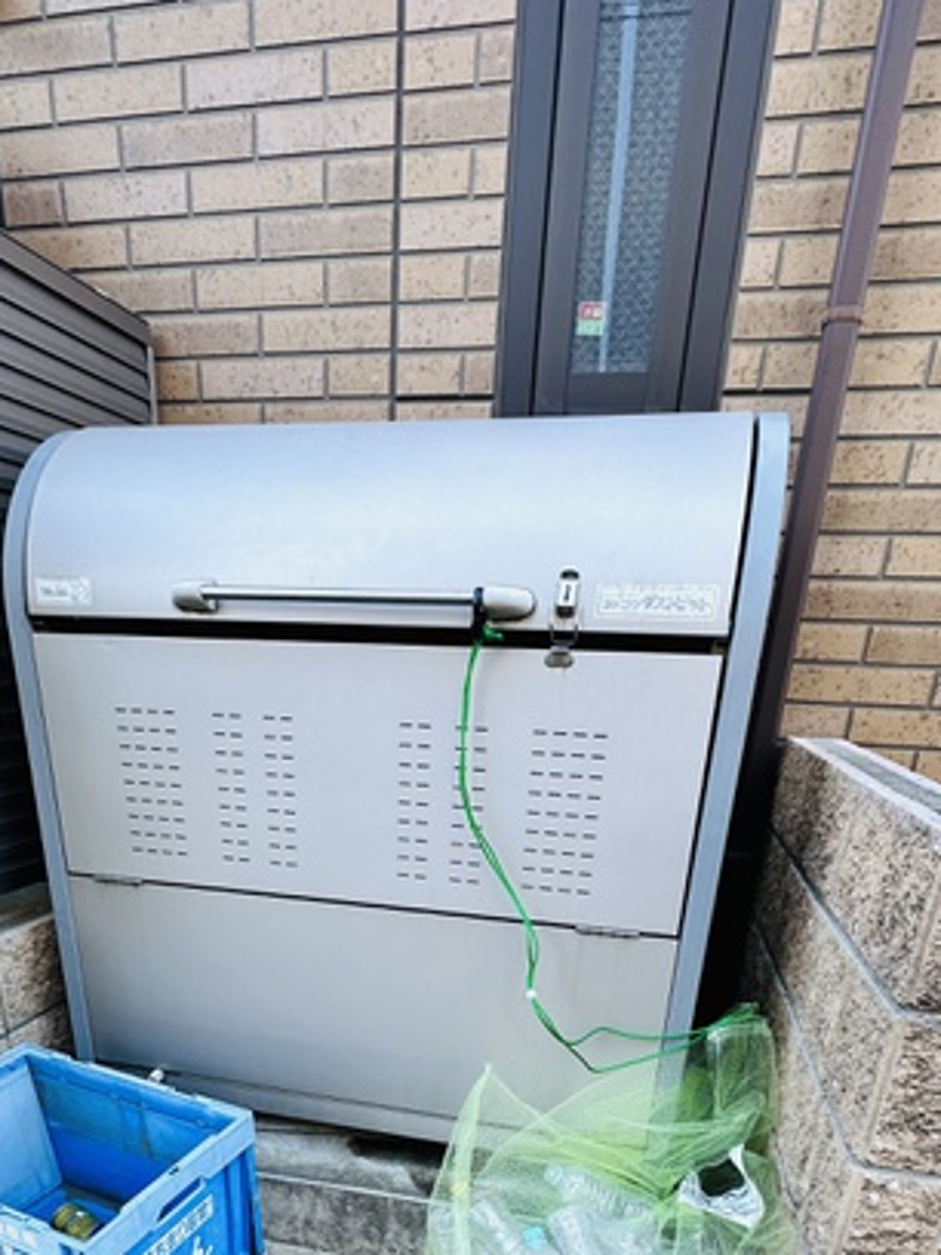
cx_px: 411
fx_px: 870
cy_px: 1021
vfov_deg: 64.6
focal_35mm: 24
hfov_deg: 56.6
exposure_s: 1/111
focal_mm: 2.22
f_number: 2.2
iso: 40
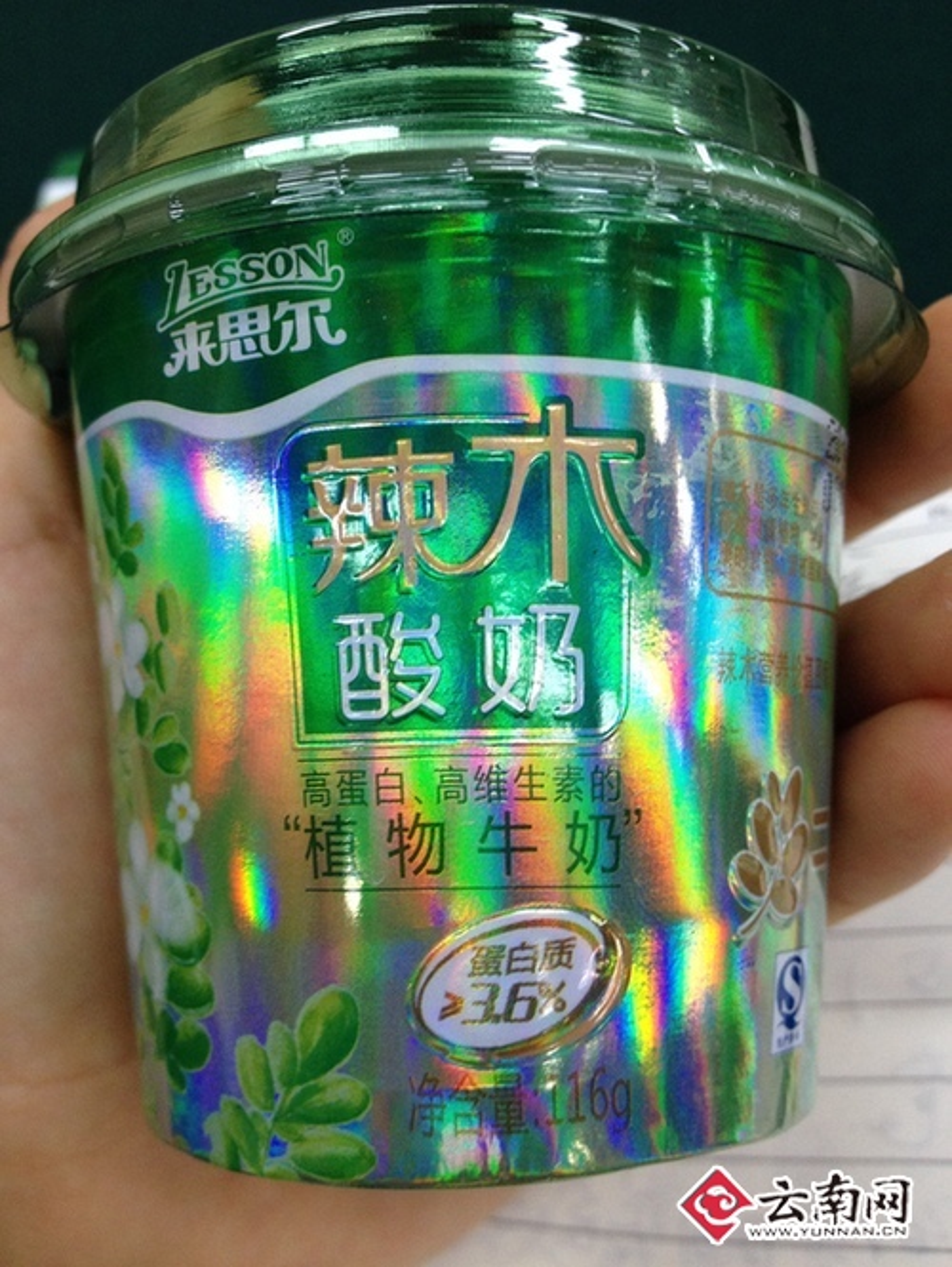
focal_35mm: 35
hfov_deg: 40.8
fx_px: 1281
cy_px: 634
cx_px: 476
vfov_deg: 52.6
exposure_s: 1/20
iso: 125
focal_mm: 4.28
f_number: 2.4
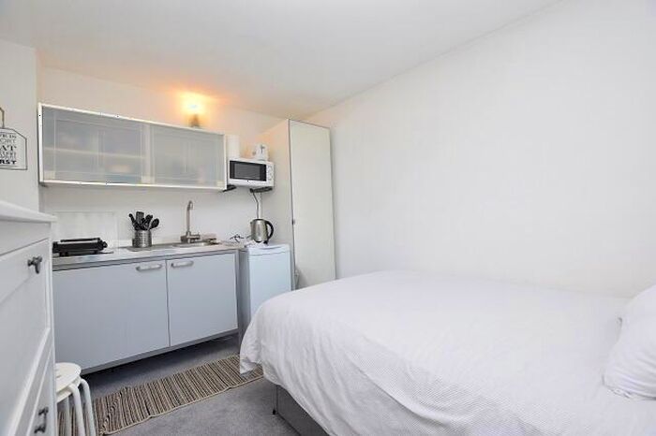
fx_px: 273
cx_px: 328
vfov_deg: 77.3
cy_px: 218
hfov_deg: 100.4
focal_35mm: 15
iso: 400
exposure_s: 1/100
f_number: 5
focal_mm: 10
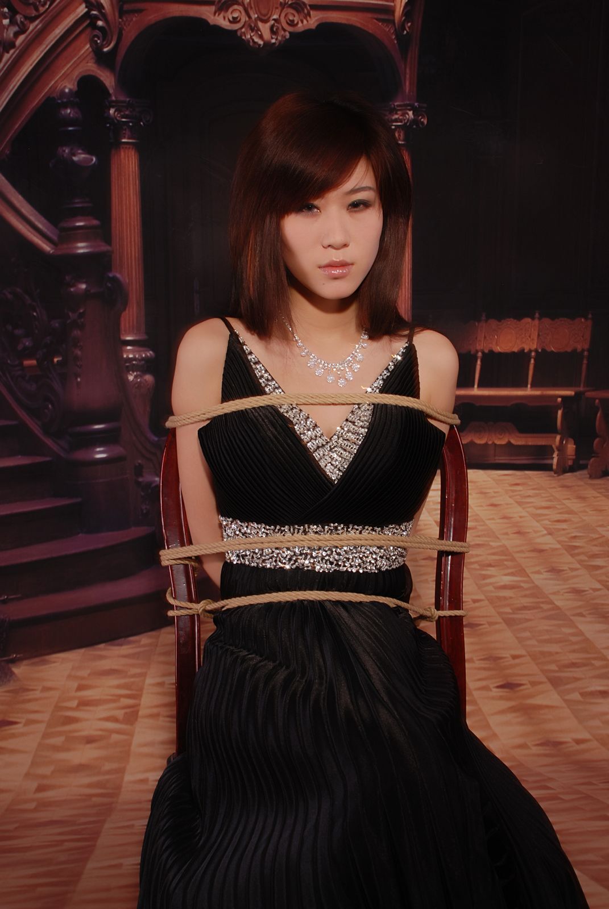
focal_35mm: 42
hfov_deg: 32.0
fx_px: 1063
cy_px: 454
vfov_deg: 46.3
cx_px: 304
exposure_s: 1/8
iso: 100
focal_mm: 28
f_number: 9
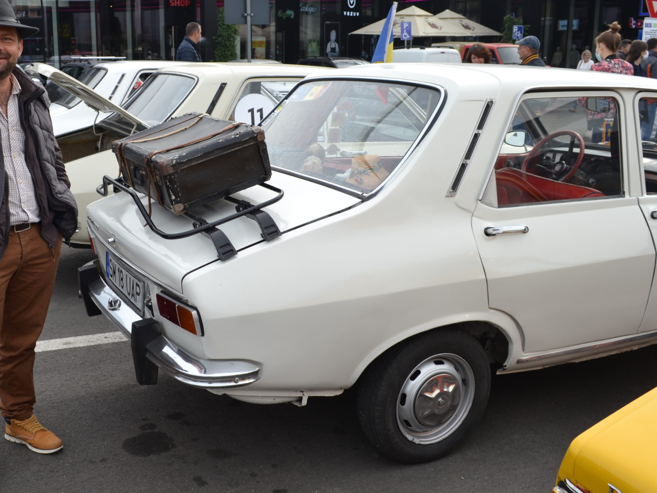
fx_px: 721
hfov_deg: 48.3
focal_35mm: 38
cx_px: 230
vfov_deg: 37.7
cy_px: 243
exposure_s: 1/160
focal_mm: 18
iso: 100
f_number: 6.3
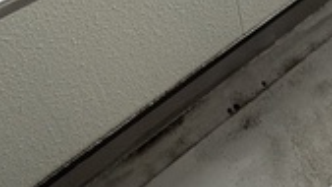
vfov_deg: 16.2
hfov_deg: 33.2
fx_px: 555
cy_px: -147
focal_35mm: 63
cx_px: 206
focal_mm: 2.22
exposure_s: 1/189
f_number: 2.2
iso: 50
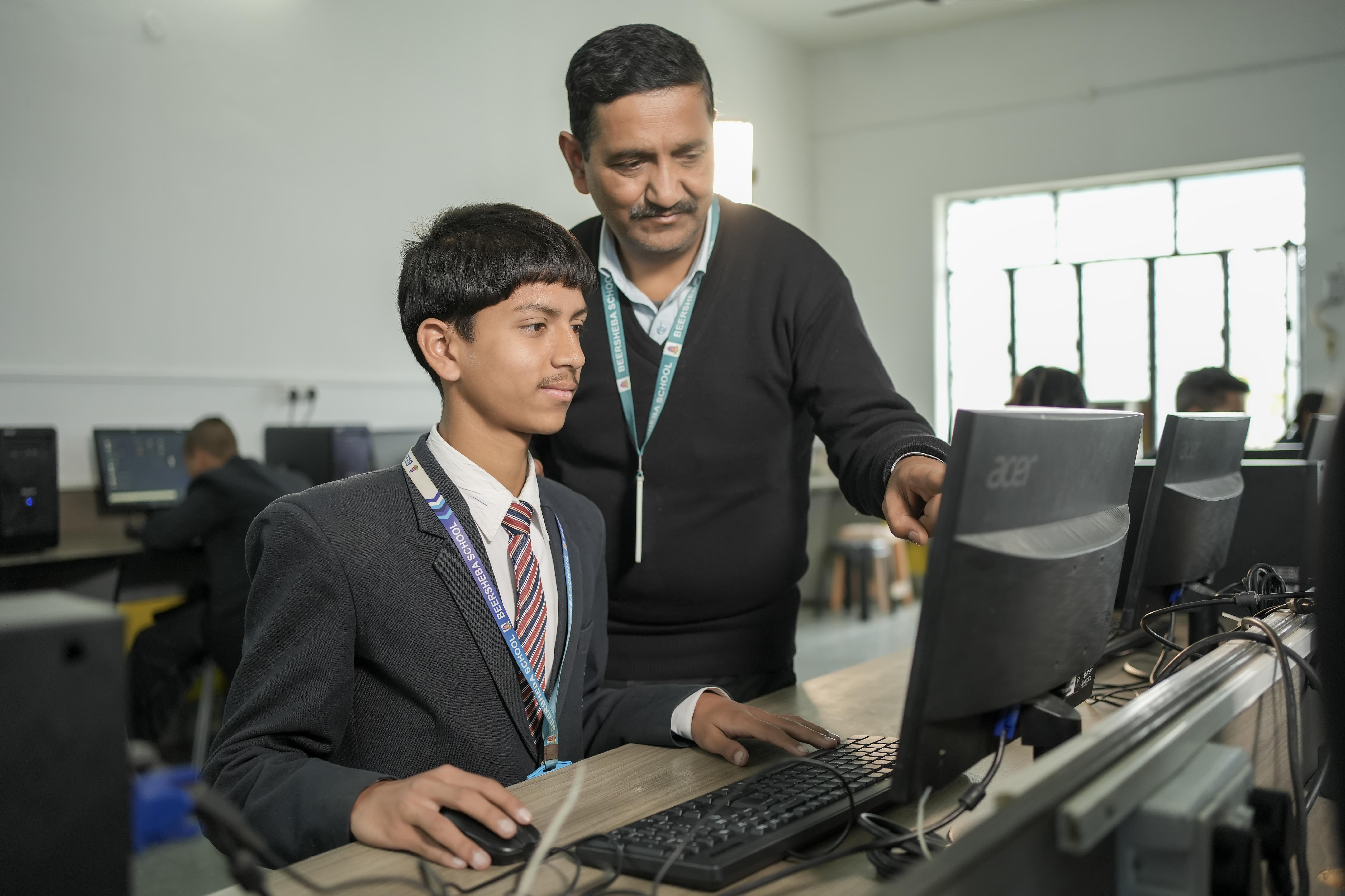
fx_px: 1308
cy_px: 448
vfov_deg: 37.9
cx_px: 672
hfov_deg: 54.4
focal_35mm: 35
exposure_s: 1/200
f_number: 2.5
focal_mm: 35
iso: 800
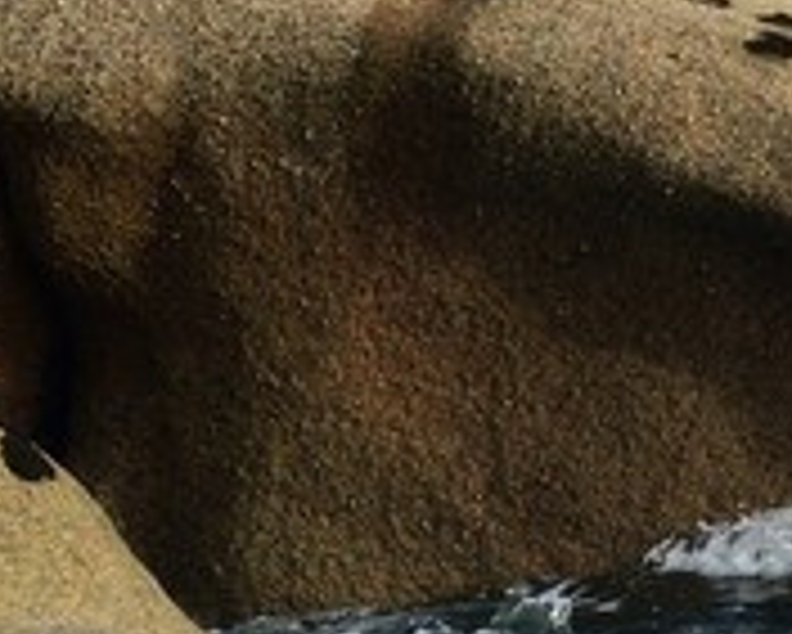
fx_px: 24931
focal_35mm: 1063
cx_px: 3208
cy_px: -1457
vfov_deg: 1.5
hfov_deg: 1.8
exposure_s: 1/1250
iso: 400
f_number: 6.3
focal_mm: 125
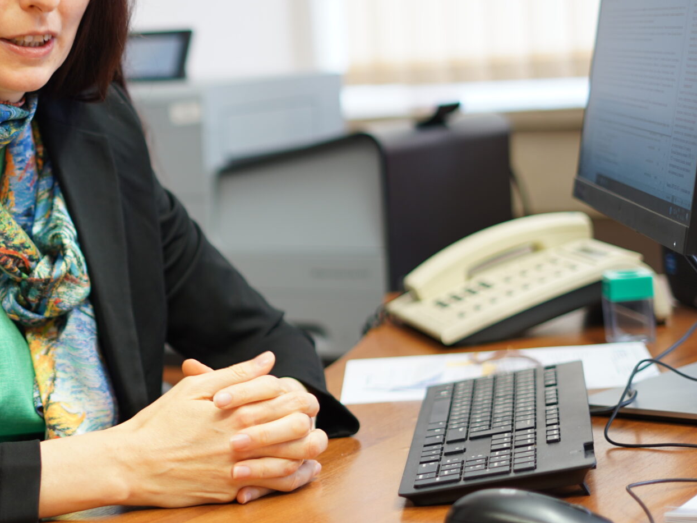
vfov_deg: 14.9
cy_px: 194
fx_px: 1993
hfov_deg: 19.5
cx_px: 97
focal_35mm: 99
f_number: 1.8
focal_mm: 50
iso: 125
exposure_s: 1/50
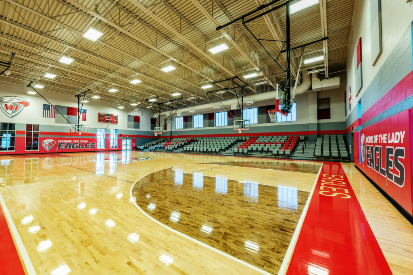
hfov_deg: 104.2
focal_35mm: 14
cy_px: 138
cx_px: 206
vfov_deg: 81.2
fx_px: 161
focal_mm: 14
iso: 200
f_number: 10
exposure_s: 1/25
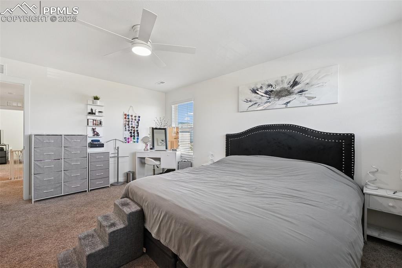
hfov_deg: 100.4
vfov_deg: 77.3
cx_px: 201
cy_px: 134
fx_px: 167
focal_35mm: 15
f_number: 11
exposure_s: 1/25
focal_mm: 15
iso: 800
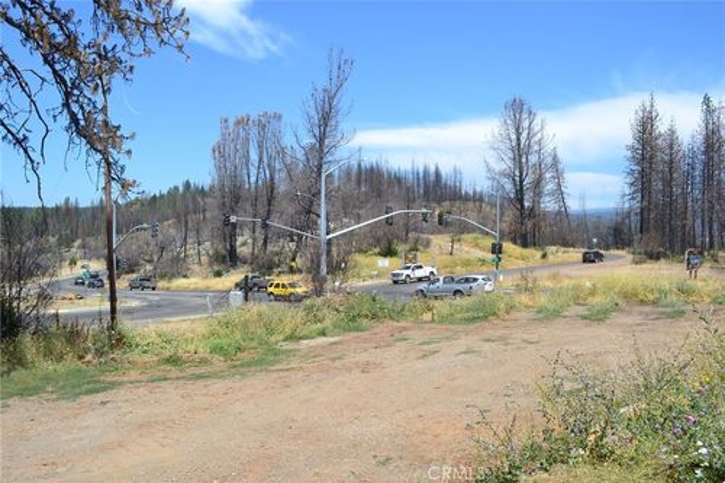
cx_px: 362
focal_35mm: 30
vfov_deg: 43.6
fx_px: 604
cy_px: 242
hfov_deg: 61.9
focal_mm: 20
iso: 400
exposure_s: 1/500
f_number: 11
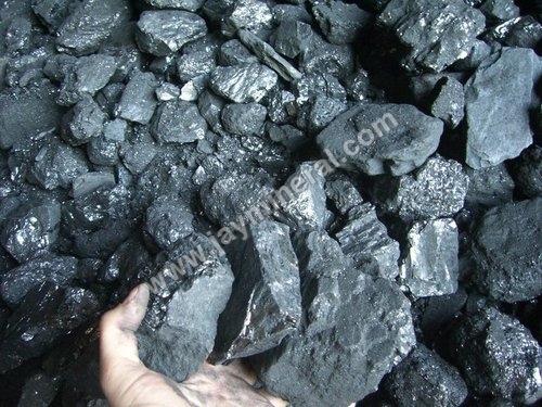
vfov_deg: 37.7
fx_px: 595
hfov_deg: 49.0
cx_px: 271
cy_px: 204
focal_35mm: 38
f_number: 2.7
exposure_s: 1/50
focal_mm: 6.2
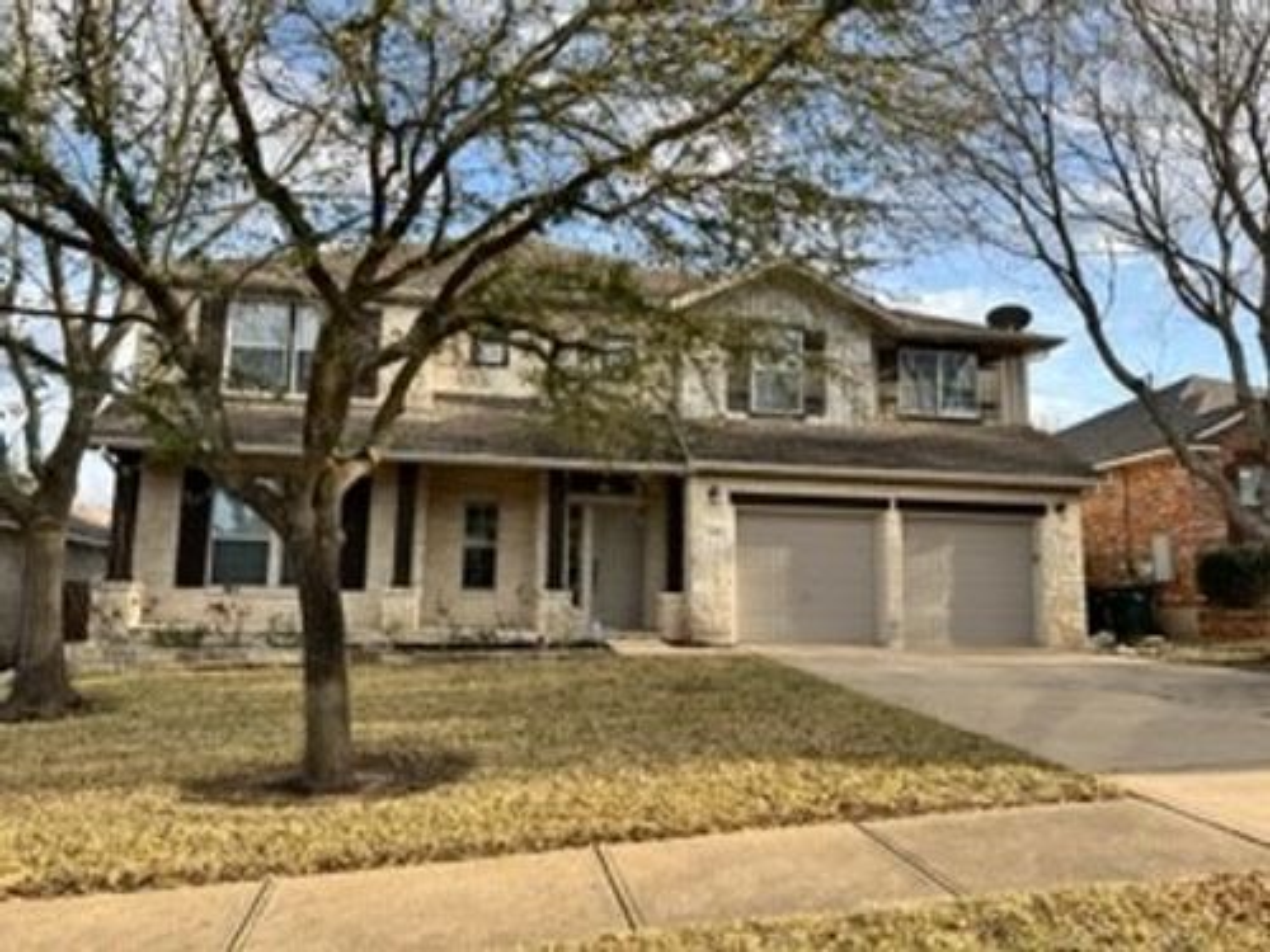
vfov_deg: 53.1
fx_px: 954
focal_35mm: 26
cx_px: 635
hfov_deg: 67.3
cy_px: 476
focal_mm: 5.7
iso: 50
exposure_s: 1/949
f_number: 1.5
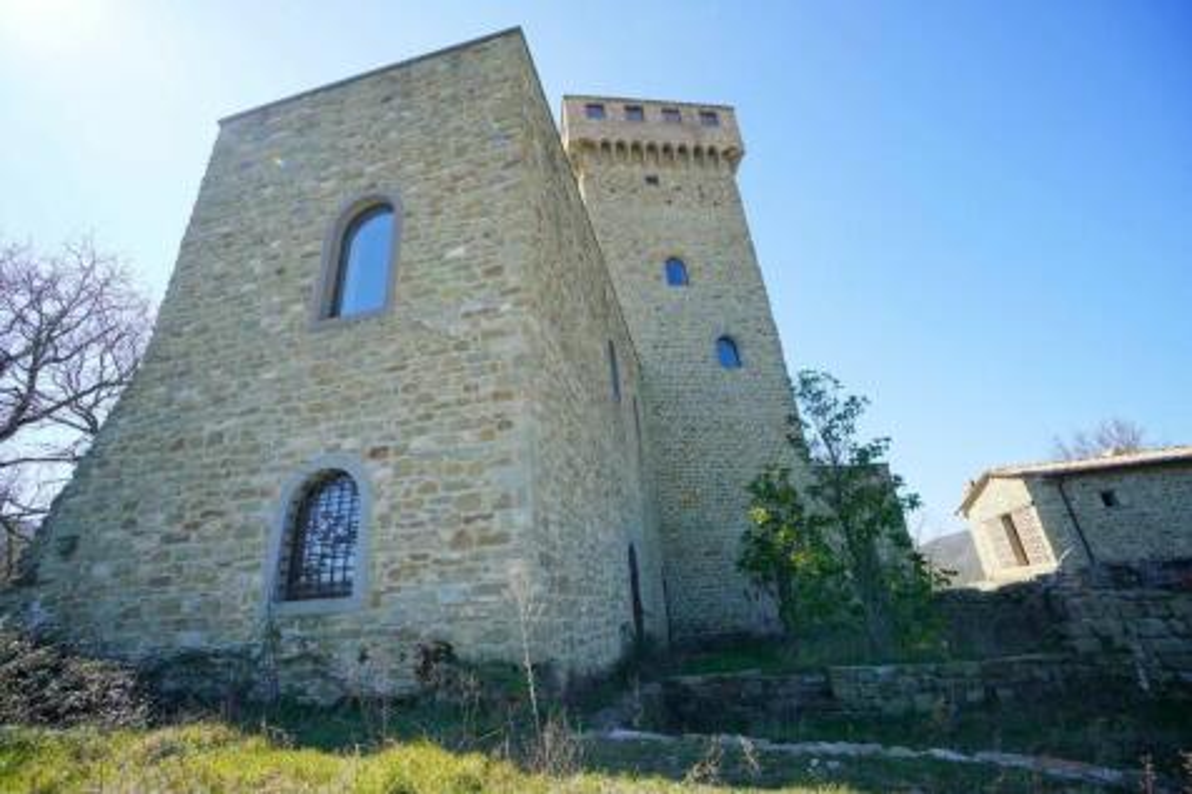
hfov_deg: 100.4
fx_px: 496
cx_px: 596
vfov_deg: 77.3
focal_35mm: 15
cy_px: 397
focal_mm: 10
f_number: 5.6
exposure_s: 1/125
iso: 100
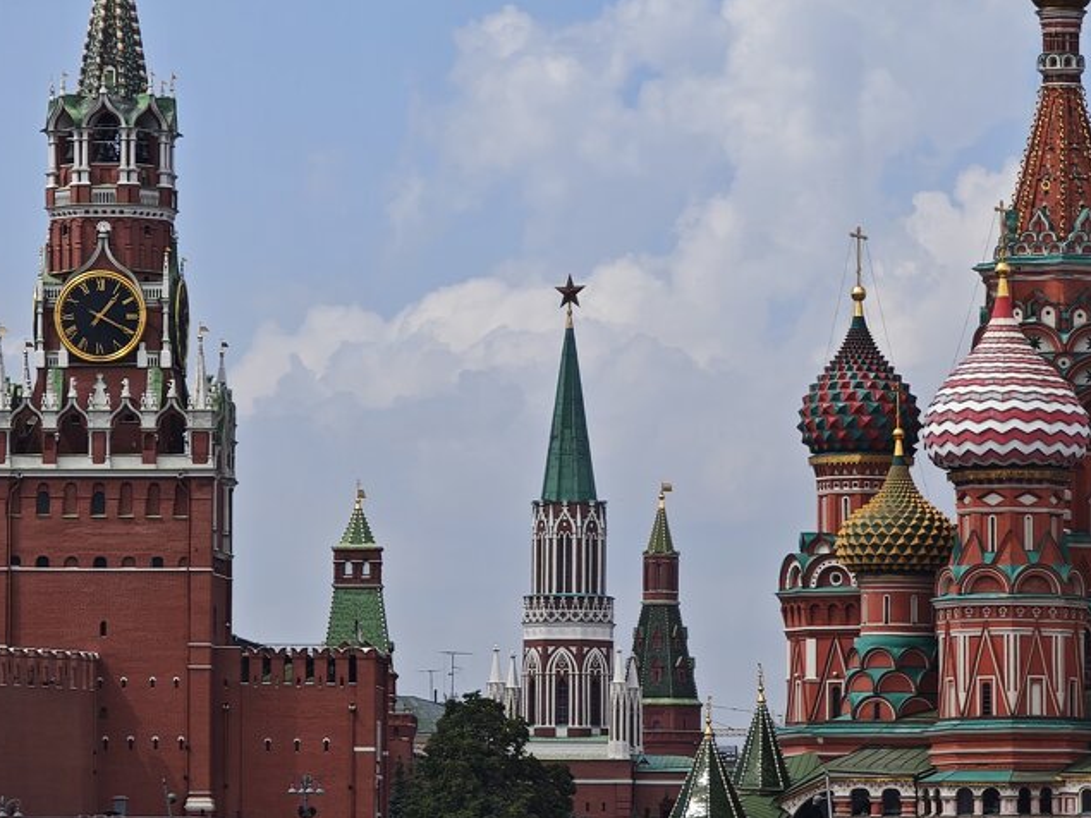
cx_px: 593
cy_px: 357
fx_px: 9170
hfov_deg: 6.8
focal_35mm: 291
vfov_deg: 5.1
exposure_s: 1/1340
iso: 50
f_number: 2.5
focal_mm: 19.4
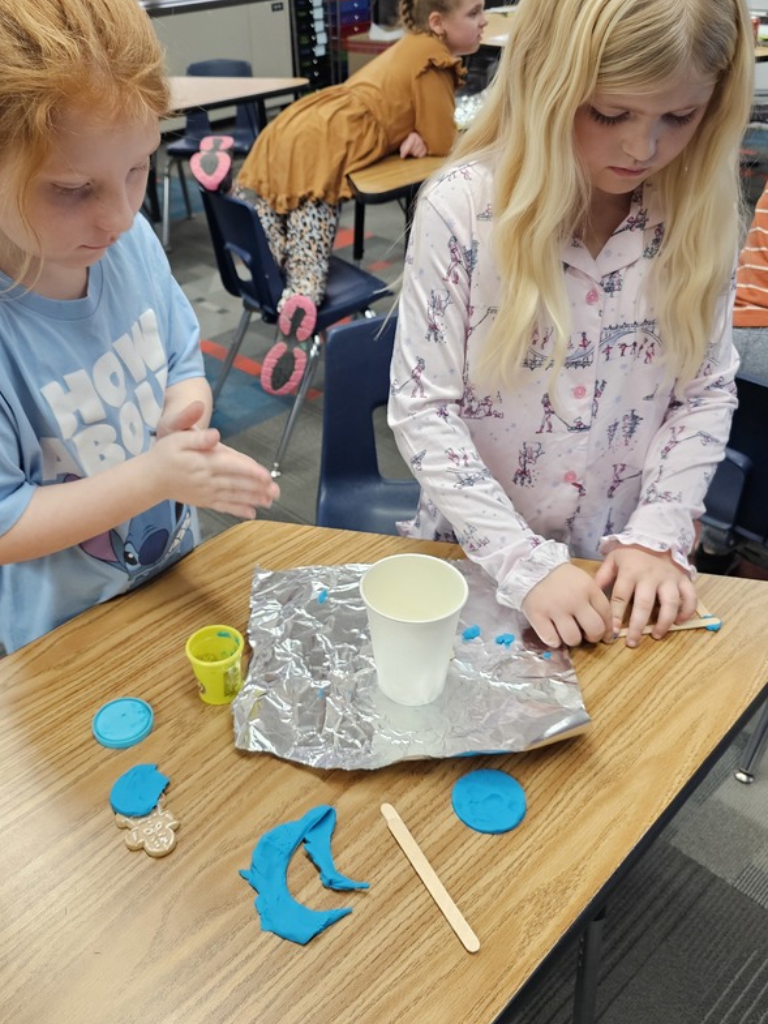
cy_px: 500
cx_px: 314
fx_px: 887
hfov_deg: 46.6
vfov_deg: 59.9
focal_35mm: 30
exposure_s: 1/120
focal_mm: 6.3
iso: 400
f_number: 1.7
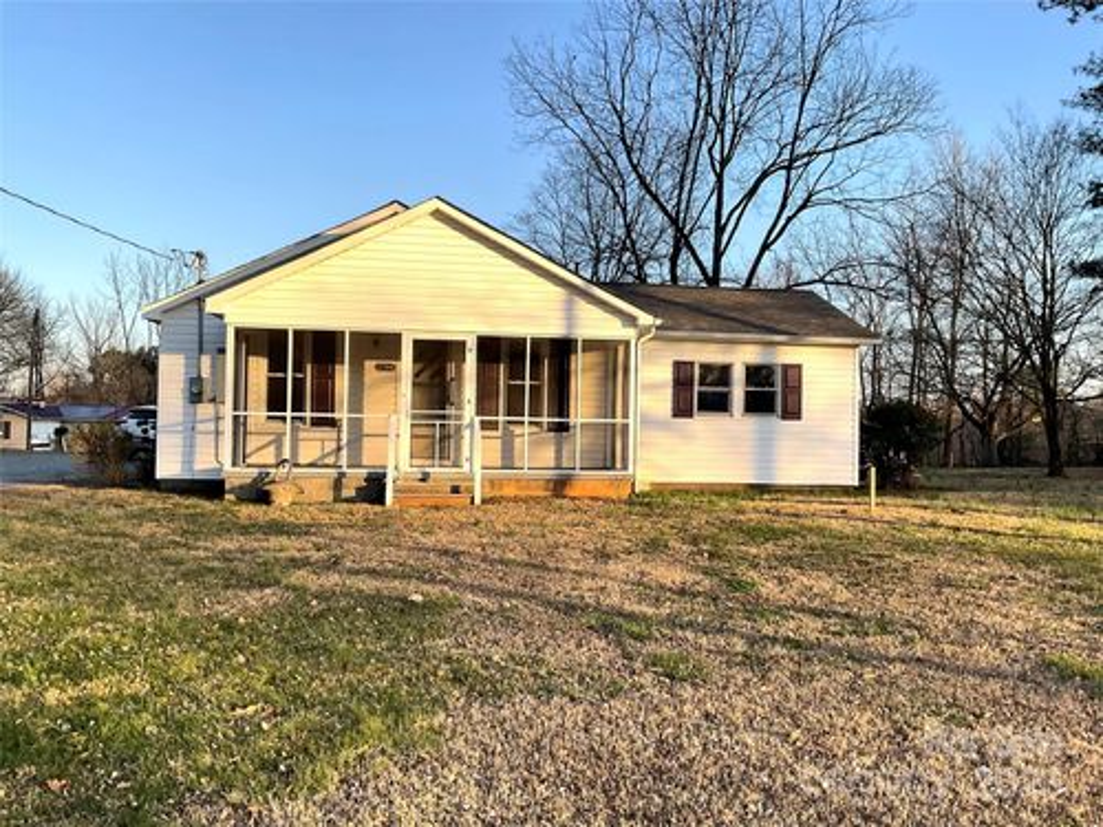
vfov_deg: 48.2
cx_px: 552
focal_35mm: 29
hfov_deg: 61.7
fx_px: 924
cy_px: 414
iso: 16
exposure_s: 1/700
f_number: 1.8
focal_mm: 3
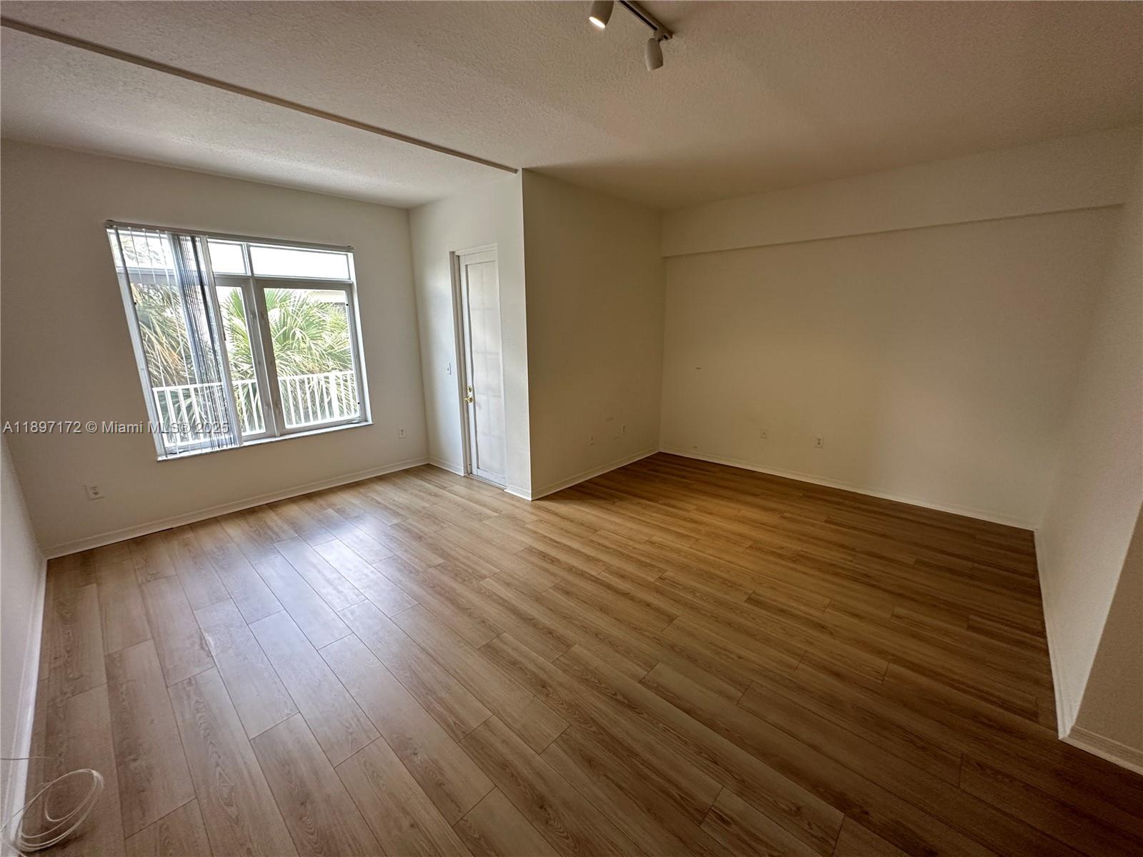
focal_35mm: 14
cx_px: 572
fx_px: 462
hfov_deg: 102.1
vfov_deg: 85.7
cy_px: 428
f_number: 2.2
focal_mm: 2.22
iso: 200
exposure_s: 1/60
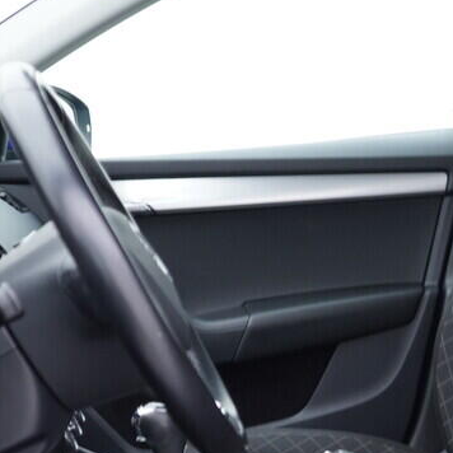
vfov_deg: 19.4
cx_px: 405
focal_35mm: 88
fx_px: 1303
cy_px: 405
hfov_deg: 19.4
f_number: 2.8
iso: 200
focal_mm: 24
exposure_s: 1/40
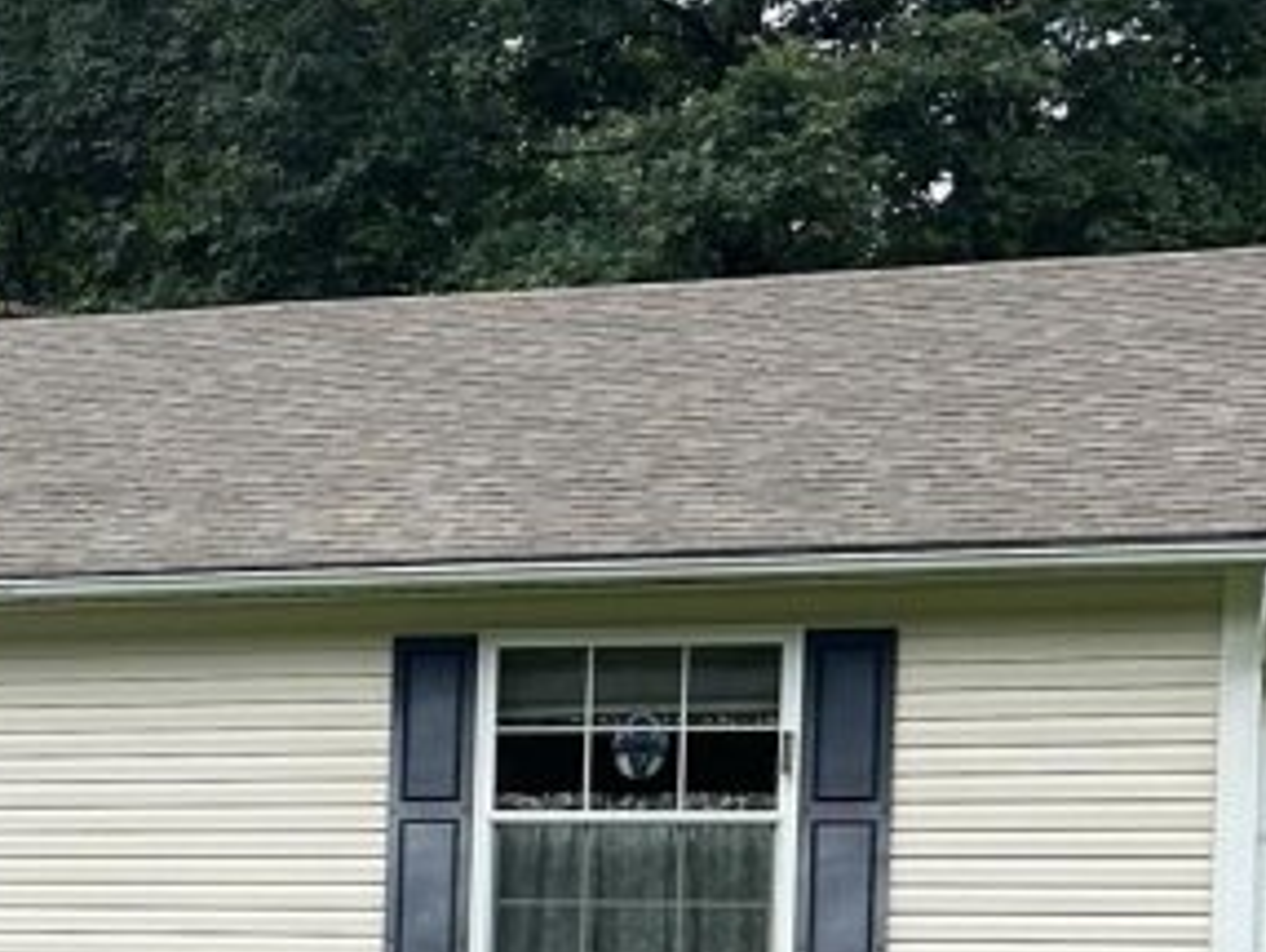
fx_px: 3990
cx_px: -1093
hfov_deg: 15.3
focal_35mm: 109
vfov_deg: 13.3
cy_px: 1067
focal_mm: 5.7
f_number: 1.5
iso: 50
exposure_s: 1/1048
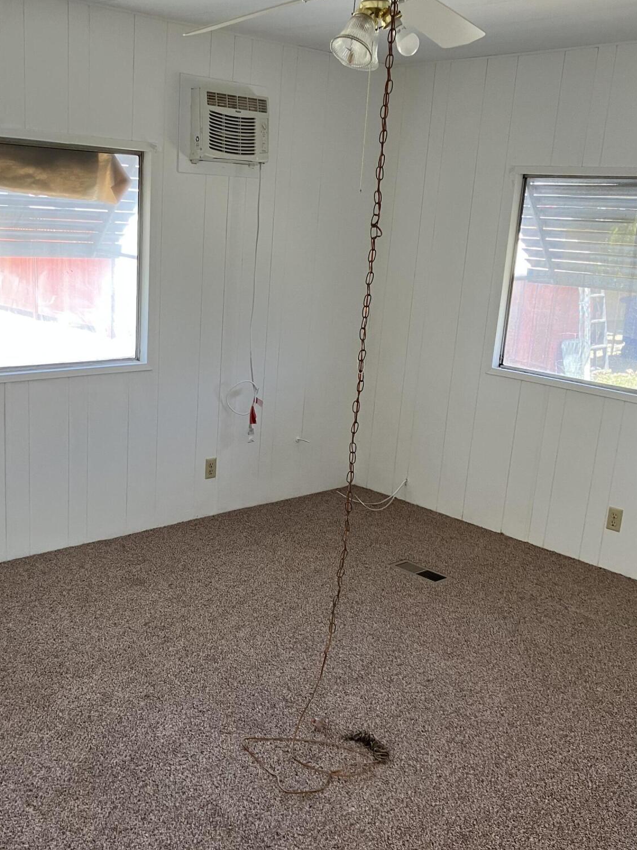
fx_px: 908
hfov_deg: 38.4
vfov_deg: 50.1
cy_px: 469
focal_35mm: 37
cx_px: 238
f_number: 1.8
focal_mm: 3.99
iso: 64
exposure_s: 1/60
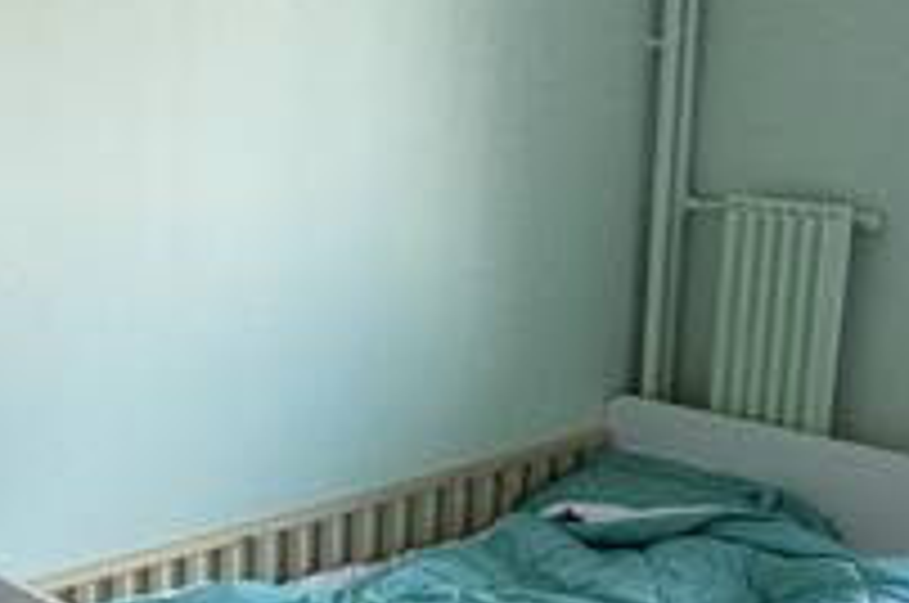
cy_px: 340
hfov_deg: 26.2
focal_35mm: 65
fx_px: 1639
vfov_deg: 20.8
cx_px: -288
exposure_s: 1/100
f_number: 2.2
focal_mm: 2.22
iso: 100
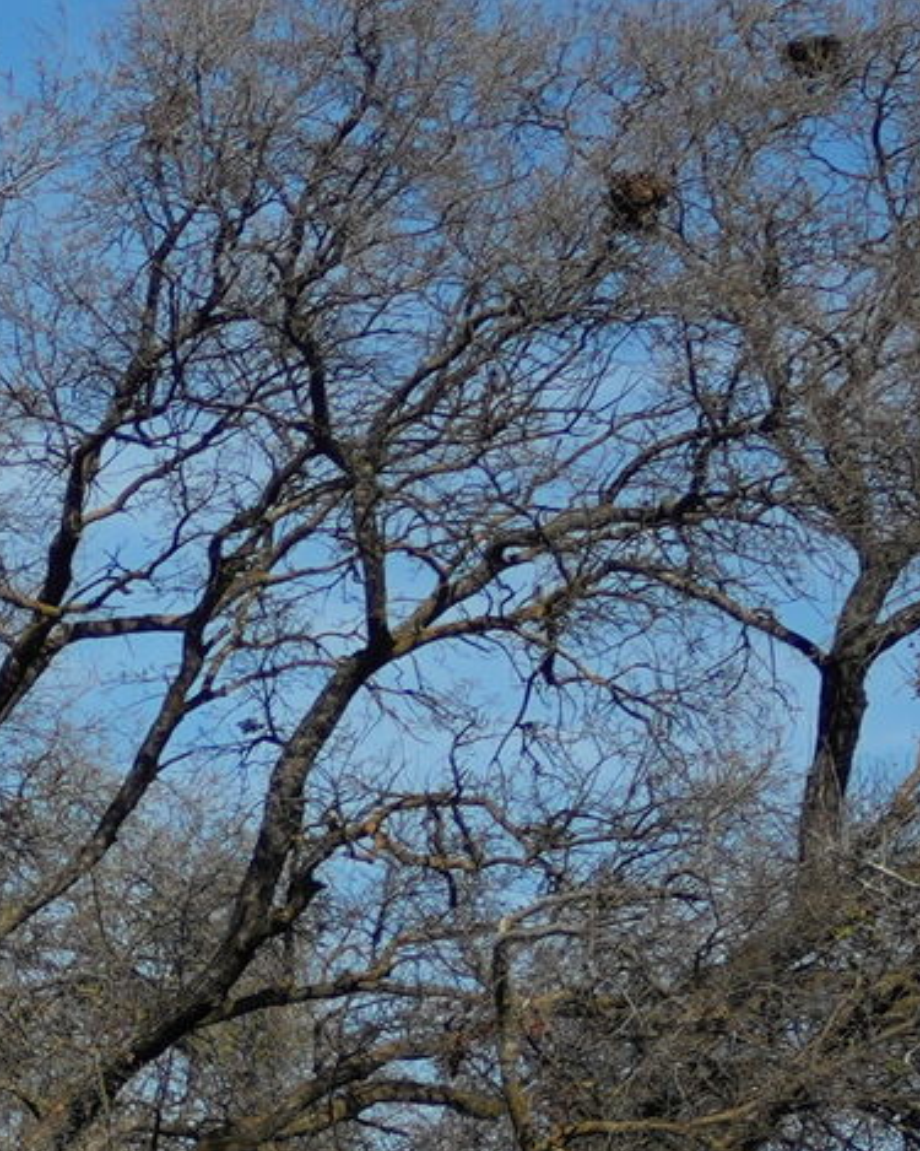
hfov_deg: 6.0
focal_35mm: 242
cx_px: -1784
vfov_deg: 7.9
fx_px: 8239
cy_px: 1588
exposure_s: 1/2500
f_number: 4
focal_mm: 28
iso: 160
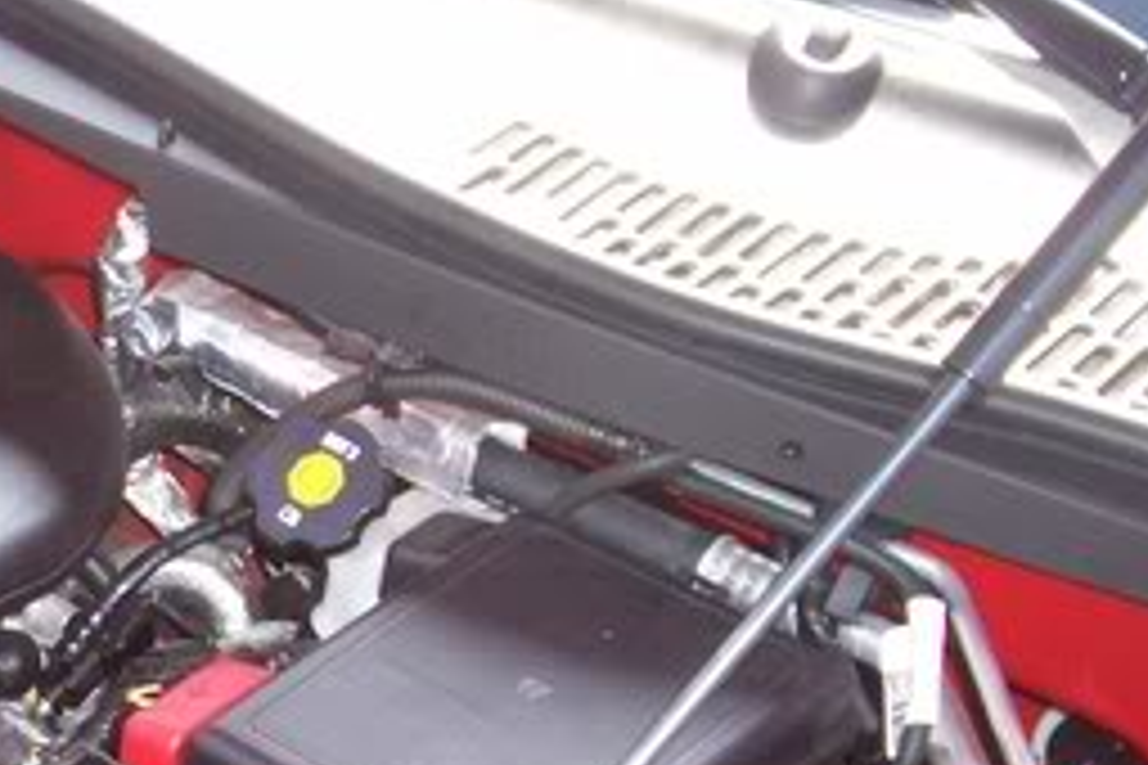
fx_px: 2997
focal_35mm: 94
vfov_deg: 14.5
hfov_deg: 20.4
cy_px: 616
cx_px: -203
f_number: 4.5
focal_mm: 5.9
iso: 140
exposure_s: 1/78.5
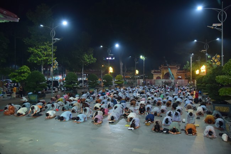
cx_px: 116
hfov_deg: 61.9
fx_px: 192
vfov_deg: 43.6
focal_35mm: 30
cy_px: 77
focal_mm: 30
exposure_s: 1/100
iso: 1000
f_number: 4
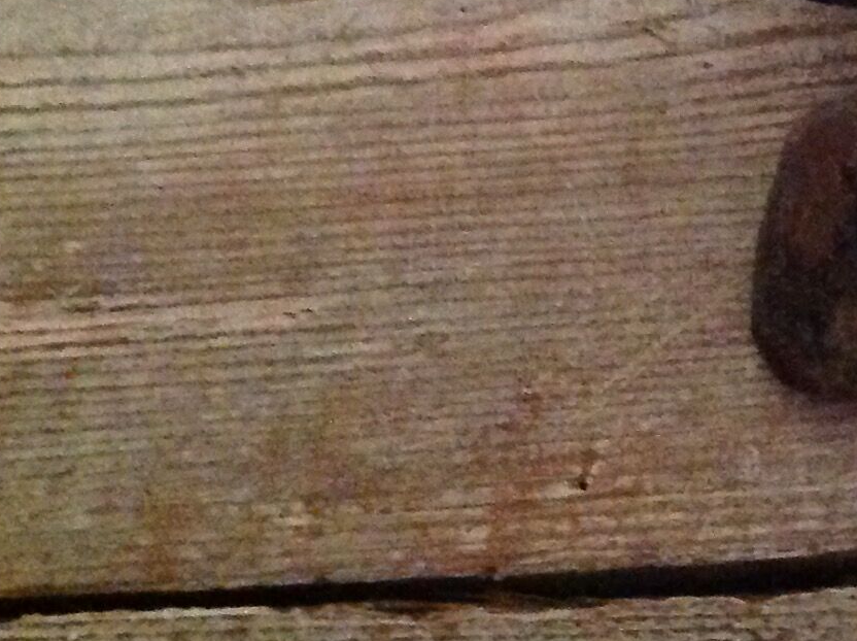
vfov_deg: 13.4
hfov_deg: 16.7
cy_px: 27
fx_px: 2695
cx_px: 1221
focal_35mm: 109
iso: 800
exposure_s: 1/15
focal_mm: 4.28
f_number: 2.4
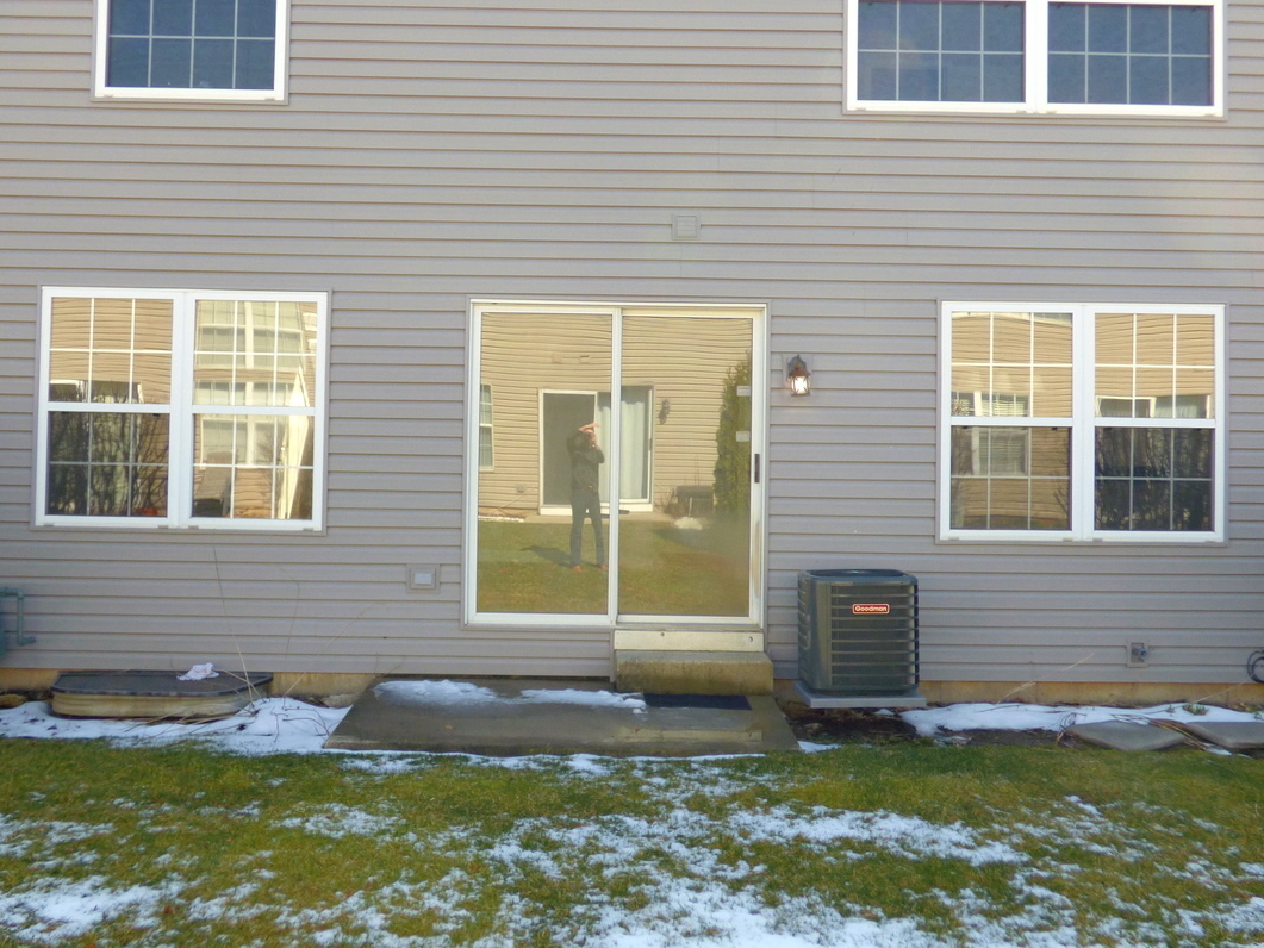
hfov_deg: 48.9
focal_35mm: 38
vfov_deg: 37.6
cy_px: 397
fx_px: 1388
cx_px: 589
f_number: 3.2
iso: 100
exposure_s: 1/400
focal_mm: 5.04
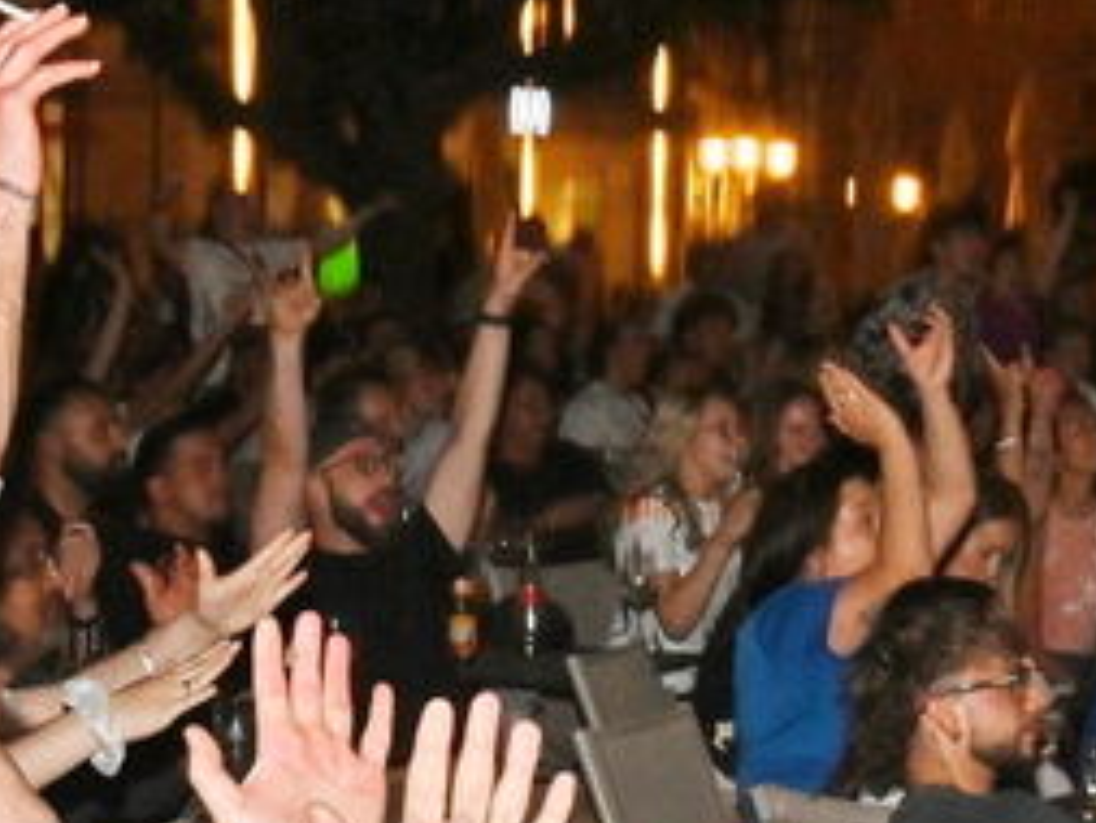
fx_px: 4625
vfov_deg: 10.2
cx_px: 905
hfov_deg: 13.4
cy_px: 505
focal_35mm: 146
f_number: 8
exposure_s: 1/60
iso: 2000
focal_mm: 32
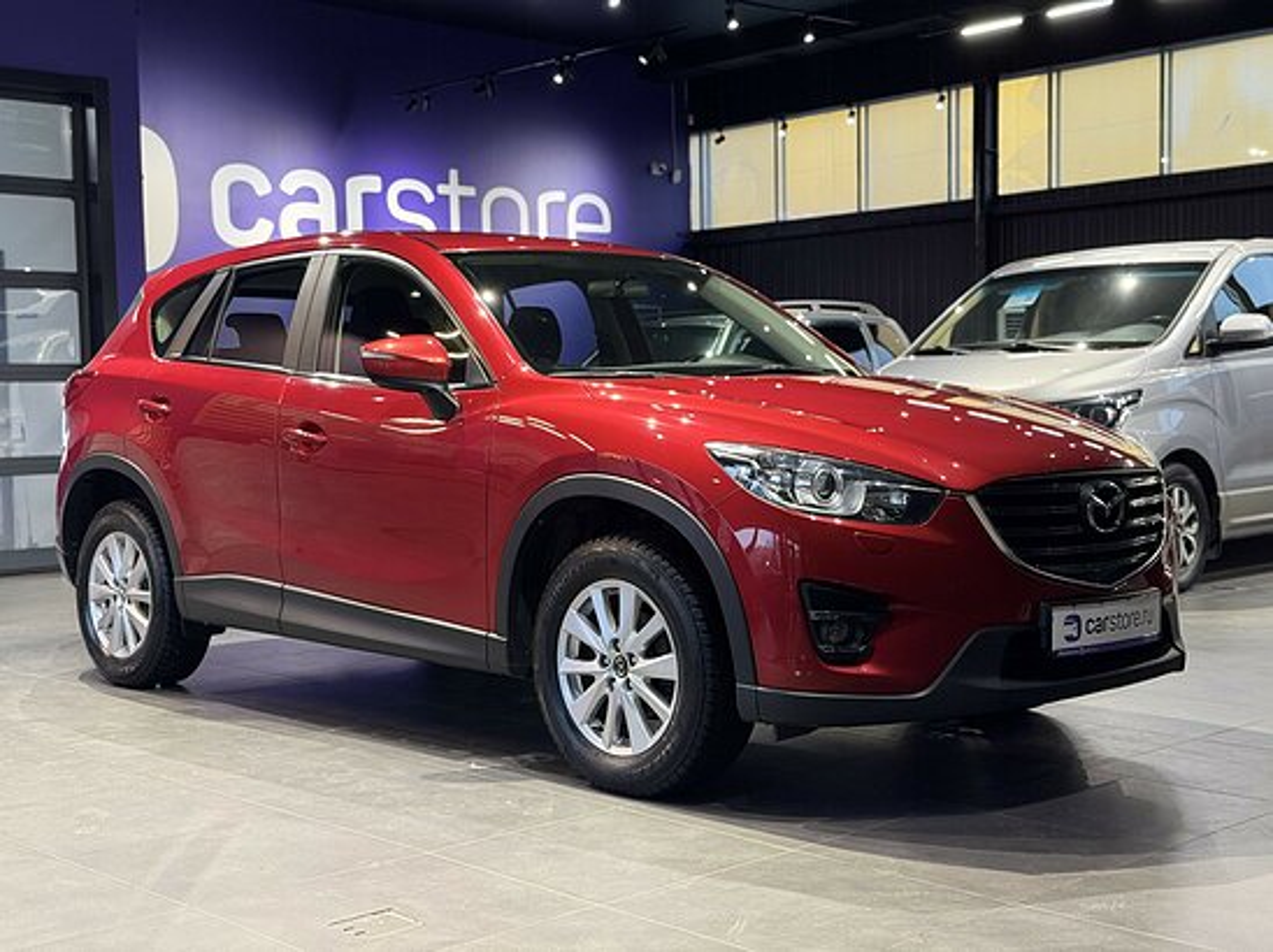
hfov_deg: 39.7
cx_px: 636
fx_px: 1764
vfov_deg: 30.2
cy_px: 476
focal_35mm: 48
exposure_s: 1/50
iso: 250
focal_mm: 6.76
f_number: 1.78
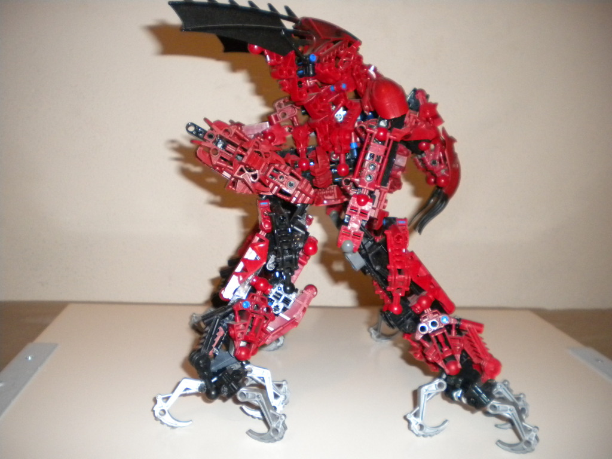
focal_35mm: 35
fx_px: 619
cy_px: 230
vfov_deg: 40.7
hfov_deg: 52.6
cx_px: 306
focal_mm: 6.3
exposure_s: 1/30
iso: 400
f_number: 3.1
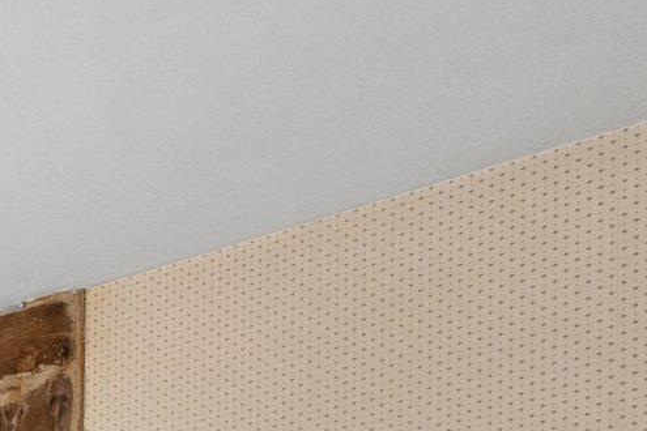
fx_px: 1114
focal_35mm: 62
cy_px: 831
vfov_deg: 17.0
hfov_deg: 22.6
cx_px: -450
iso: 400
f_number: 5.6
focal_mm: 10
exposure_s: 1/20
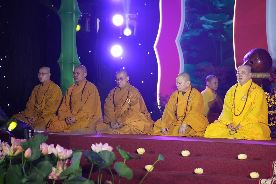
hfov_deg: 14.6
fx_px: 1081
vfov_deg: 9.7
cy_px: 92
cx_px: 138
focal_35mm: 141
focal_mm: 141
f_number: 2.8
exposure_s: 1/160
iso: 320
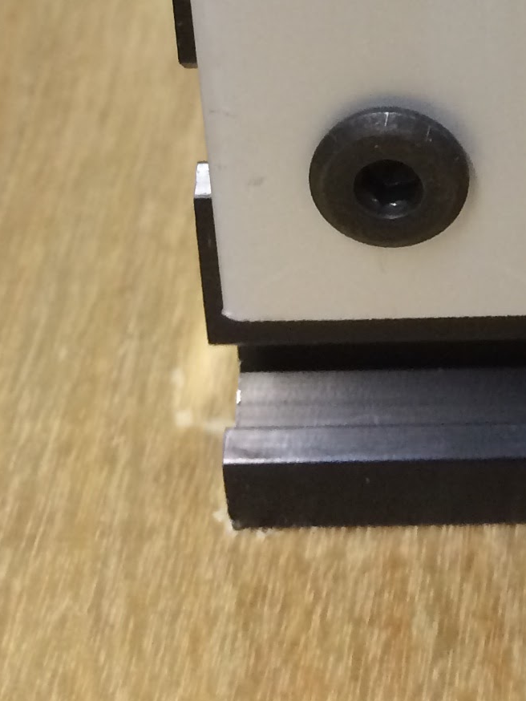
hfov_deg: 12.5
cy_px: -540
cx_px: 825
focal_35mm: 112
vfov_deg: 15.3
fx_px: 2268
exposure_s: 1/30
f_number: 2.2
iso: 125
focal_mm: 4.12
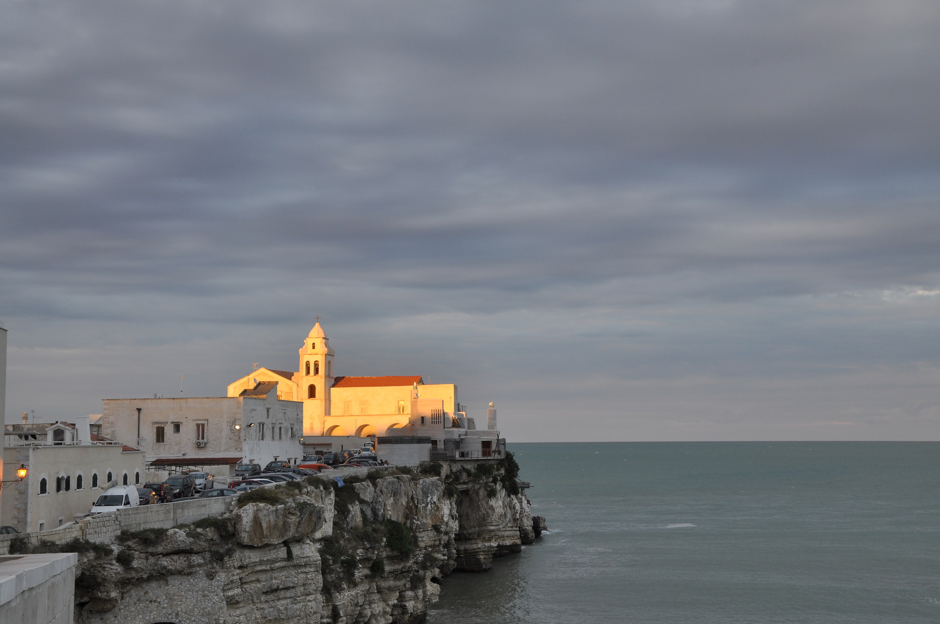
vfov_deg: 28.0
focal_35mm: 48
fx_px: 1252
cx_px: 470
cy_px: 312
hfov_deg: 41.2
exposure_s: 1/20
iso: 200
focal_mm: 32
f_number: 11
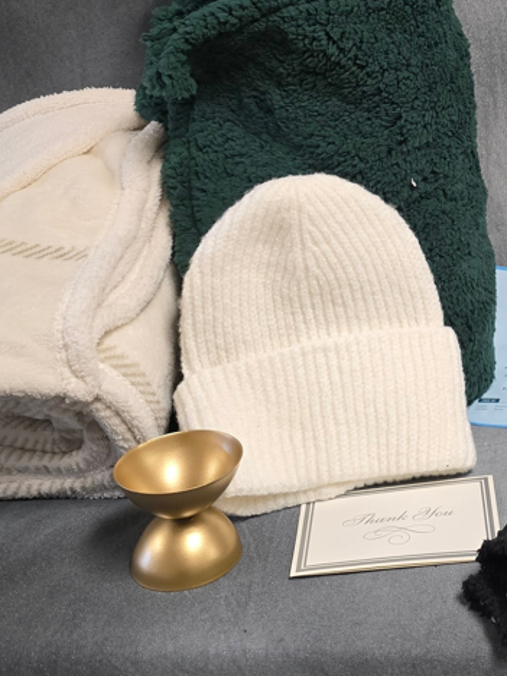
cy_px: 126
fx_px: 1152
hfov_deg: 23.3
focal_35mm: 59
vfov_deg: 31.8
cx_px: 559
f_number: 1.7
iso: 400
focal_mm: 6.3
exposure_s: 1/120
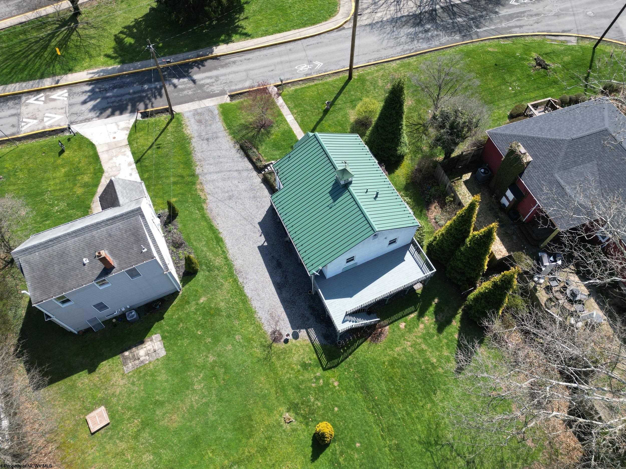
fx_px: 434
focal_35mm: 24
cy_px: 234
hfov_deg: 71.6
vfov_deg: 56.8
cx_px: 313
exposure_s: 1/1250
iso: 110
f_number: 1.7
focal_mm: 6.72
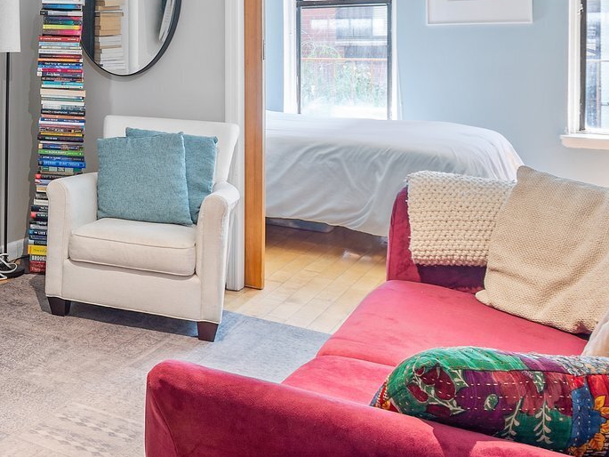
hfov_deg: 33.8
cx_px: -113
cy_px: 58
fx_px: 809
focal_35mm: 46
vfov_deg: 30.3
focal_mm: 16
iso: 200
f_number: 9
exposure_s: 2.5
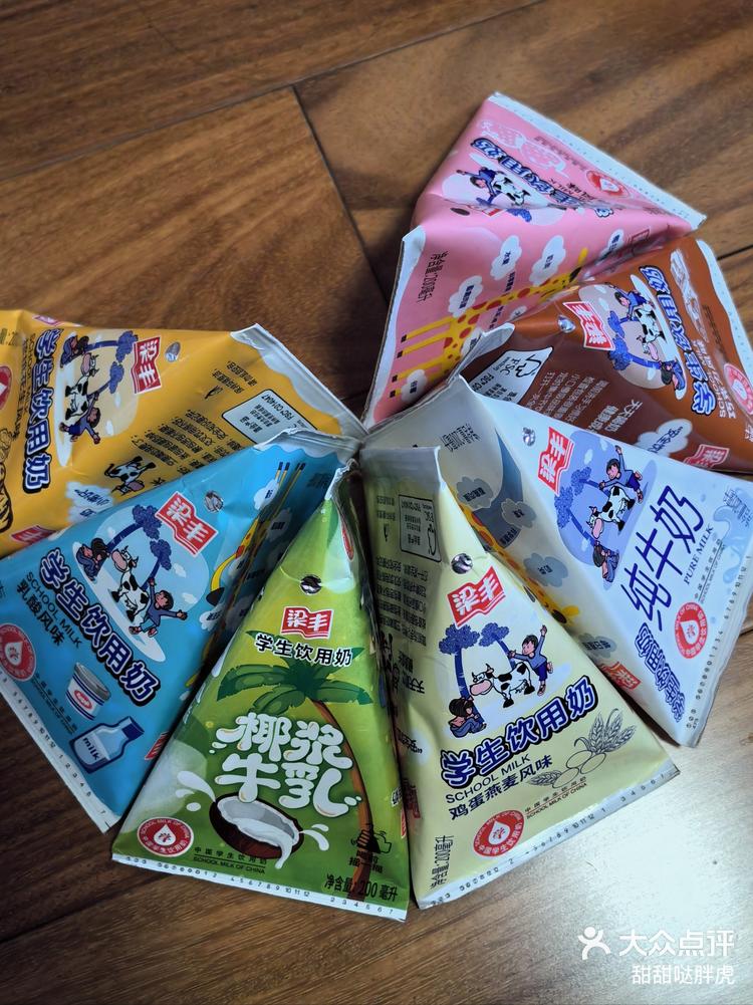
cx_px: 376
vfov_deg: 50.2
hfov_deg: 38.6
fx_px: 1074
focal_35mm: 37
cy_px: 502
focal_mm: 5.75
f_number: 2
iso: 200
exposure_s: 1/60.2
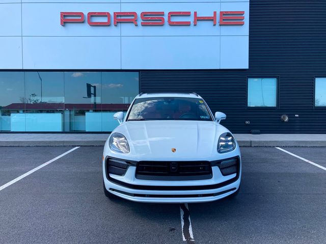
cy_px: 122
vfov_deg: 49.7
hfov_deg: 63.4
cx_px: 163
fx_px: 264
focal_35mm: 28
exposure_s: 1/727
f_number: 1.8
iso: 20
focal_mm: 3.99
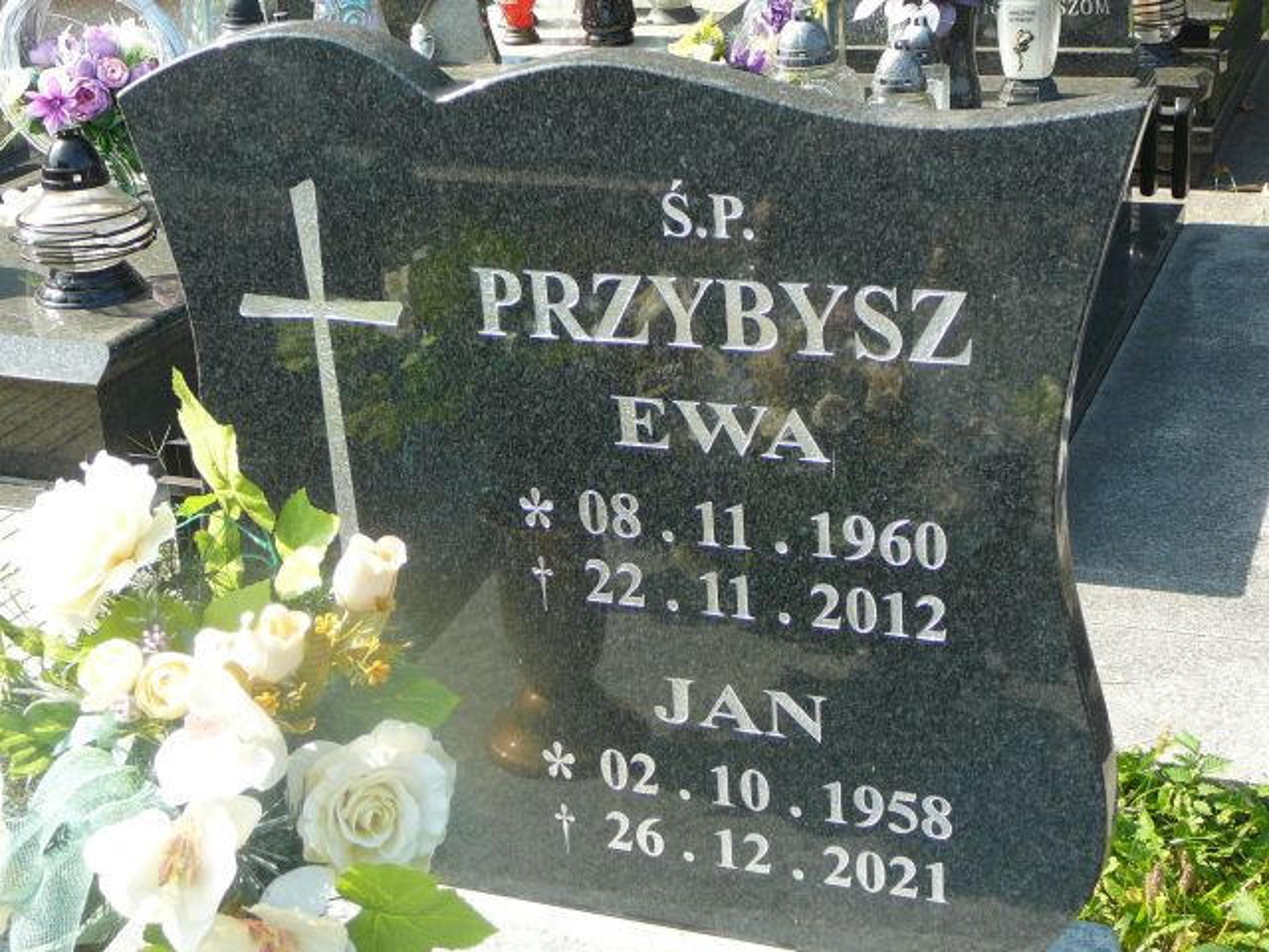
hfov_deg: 34.9
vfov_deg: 26.6
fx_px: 2016
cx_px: 634
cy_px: 476
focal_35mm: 55
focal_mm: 8.2
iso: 80
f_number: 3.5
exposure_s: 1/200
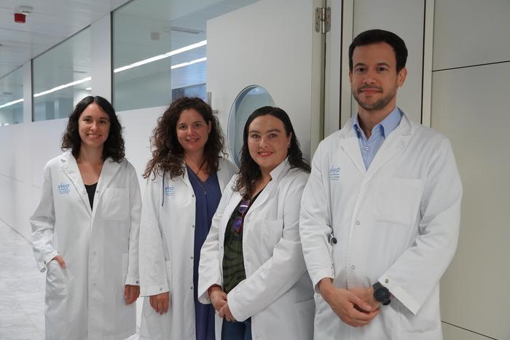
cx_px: 255
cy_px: 170
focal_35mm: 38
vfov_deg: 35.5
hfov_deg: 51.3
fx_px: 531
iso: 4000
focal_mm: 25
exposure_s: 1/160
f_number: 4
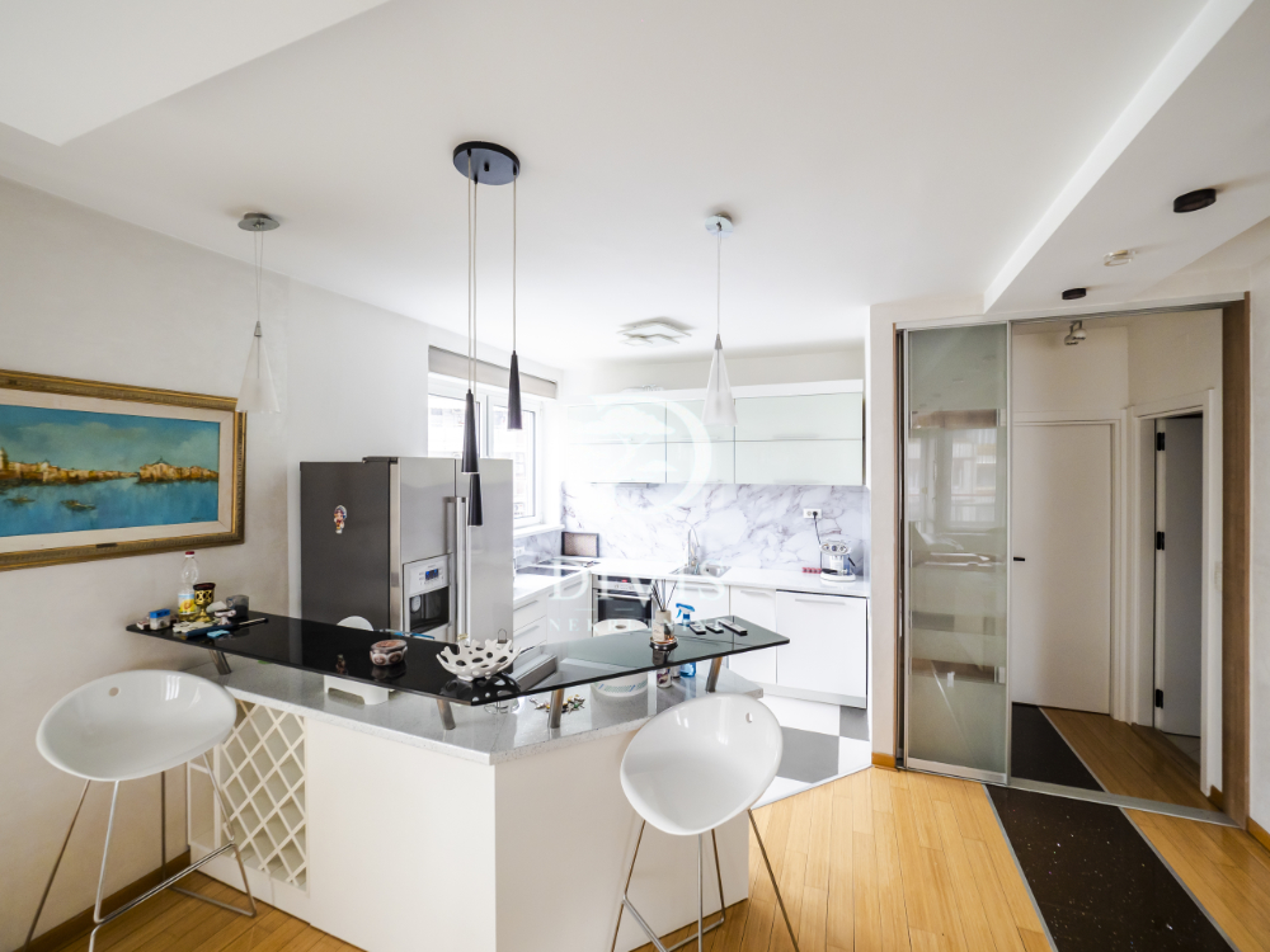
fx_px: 514
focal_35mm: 14
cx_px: 635
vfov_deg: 85.7
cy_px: 476
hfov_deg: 102.1
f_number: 4
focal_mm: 7
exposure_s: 1/20
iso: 400
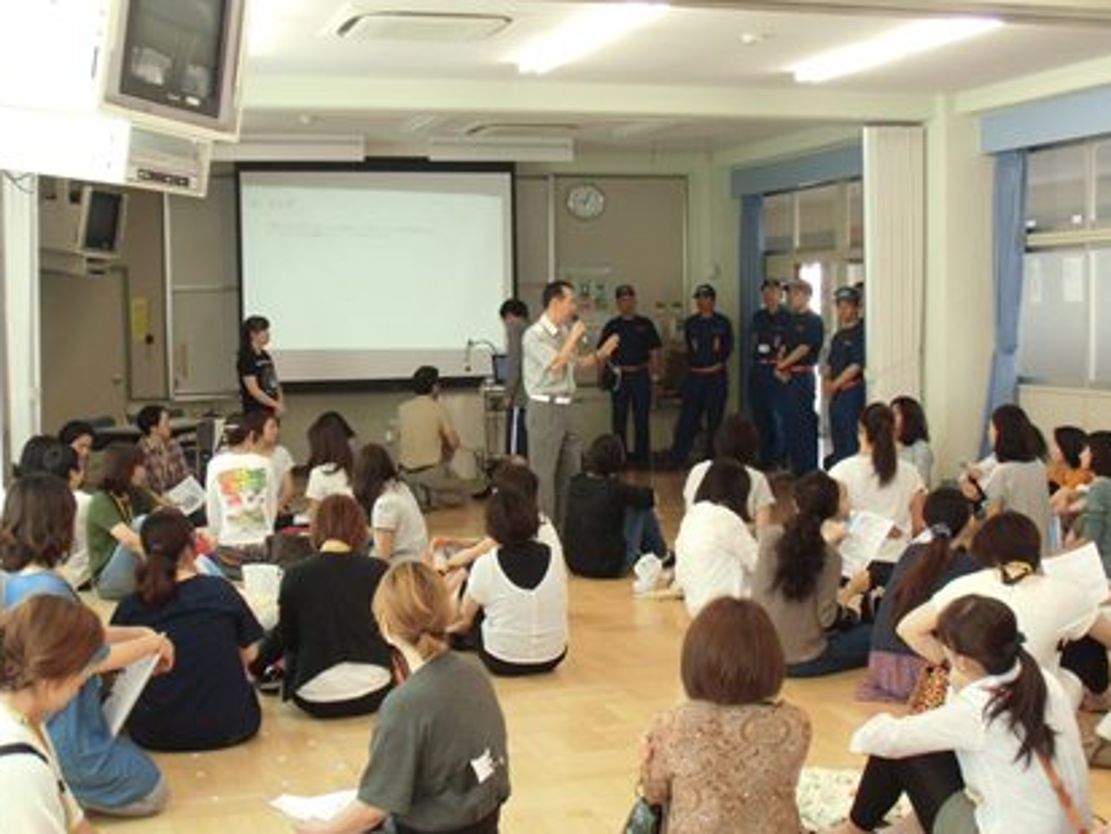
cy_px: 430
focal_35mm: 51
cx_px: 541
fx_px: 1637
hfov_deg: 37.5
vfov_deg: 28.6
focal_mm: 8.29
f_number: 4.2
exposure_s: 1/100
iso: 400
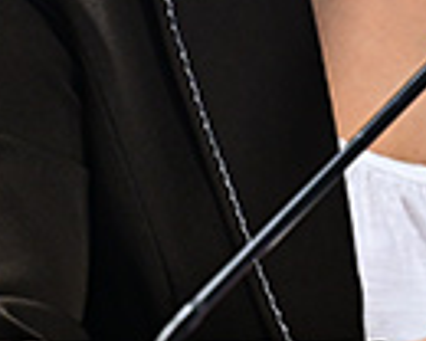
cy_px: -138
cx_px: 547
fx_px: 14877
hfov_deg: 1.6
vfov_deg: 1.3
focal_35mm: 1180
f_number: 3.2
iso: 800
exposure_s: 1/60
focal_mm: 190
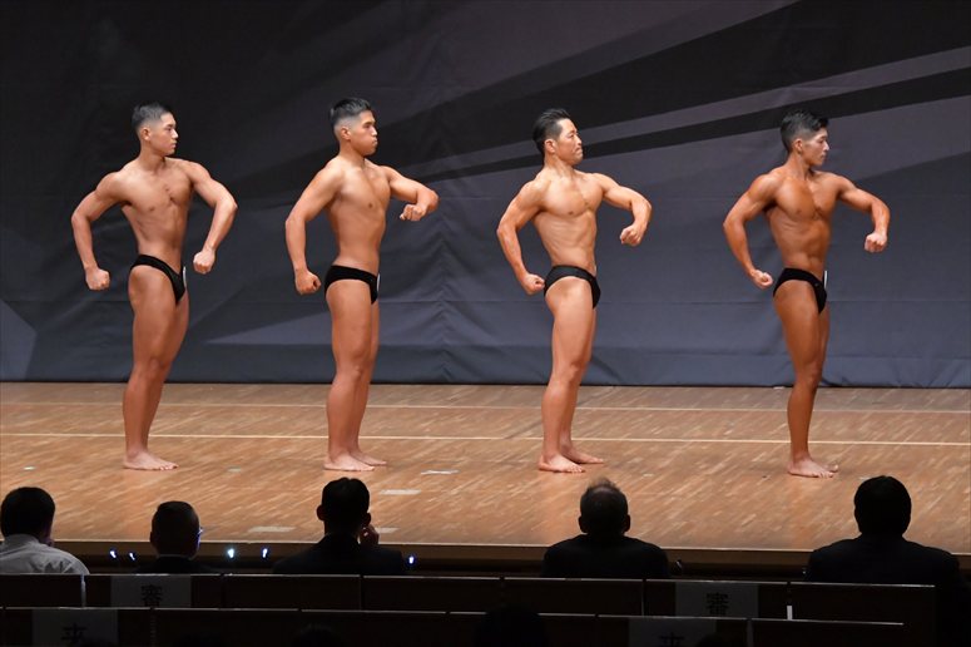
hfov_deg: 11.2
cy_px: 324
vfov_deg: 7.5
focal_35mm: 183
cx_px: 486
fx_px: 4934
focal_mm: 122
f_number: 5.6
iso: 6400
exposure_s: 1/400
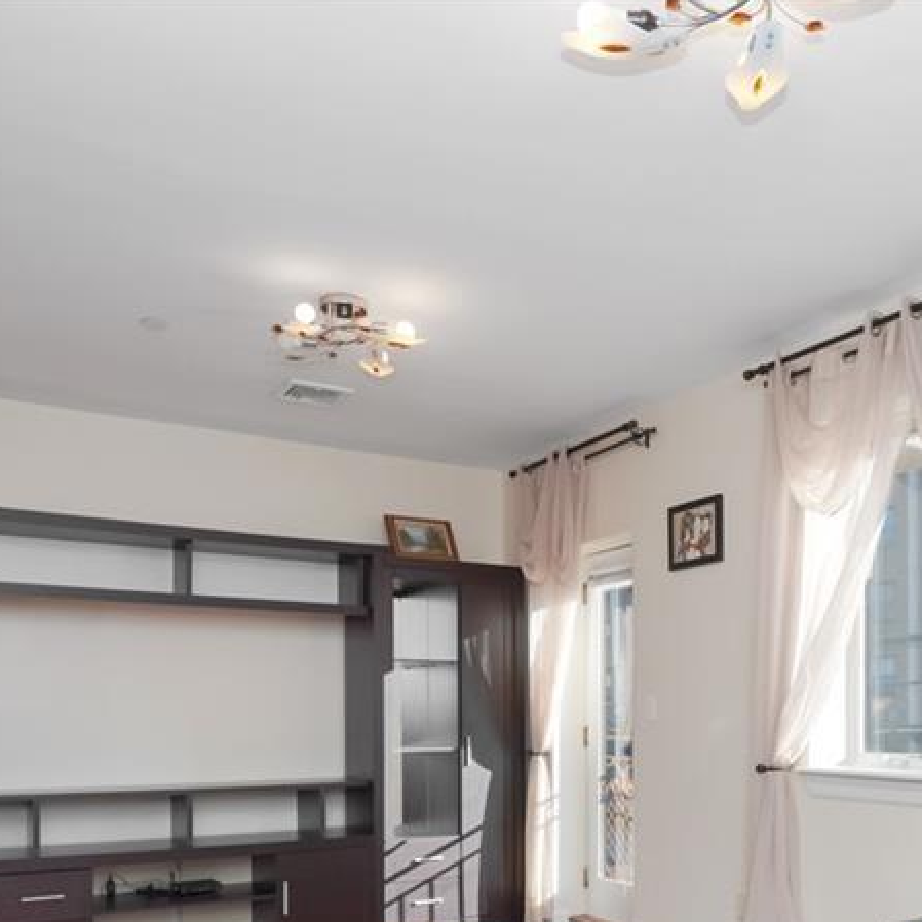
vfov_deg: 49.1
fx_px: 963
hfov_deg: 49.9
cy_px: 694
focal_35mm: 32
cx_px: 643
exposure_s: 1/250
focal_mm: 11
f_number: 4
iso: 100
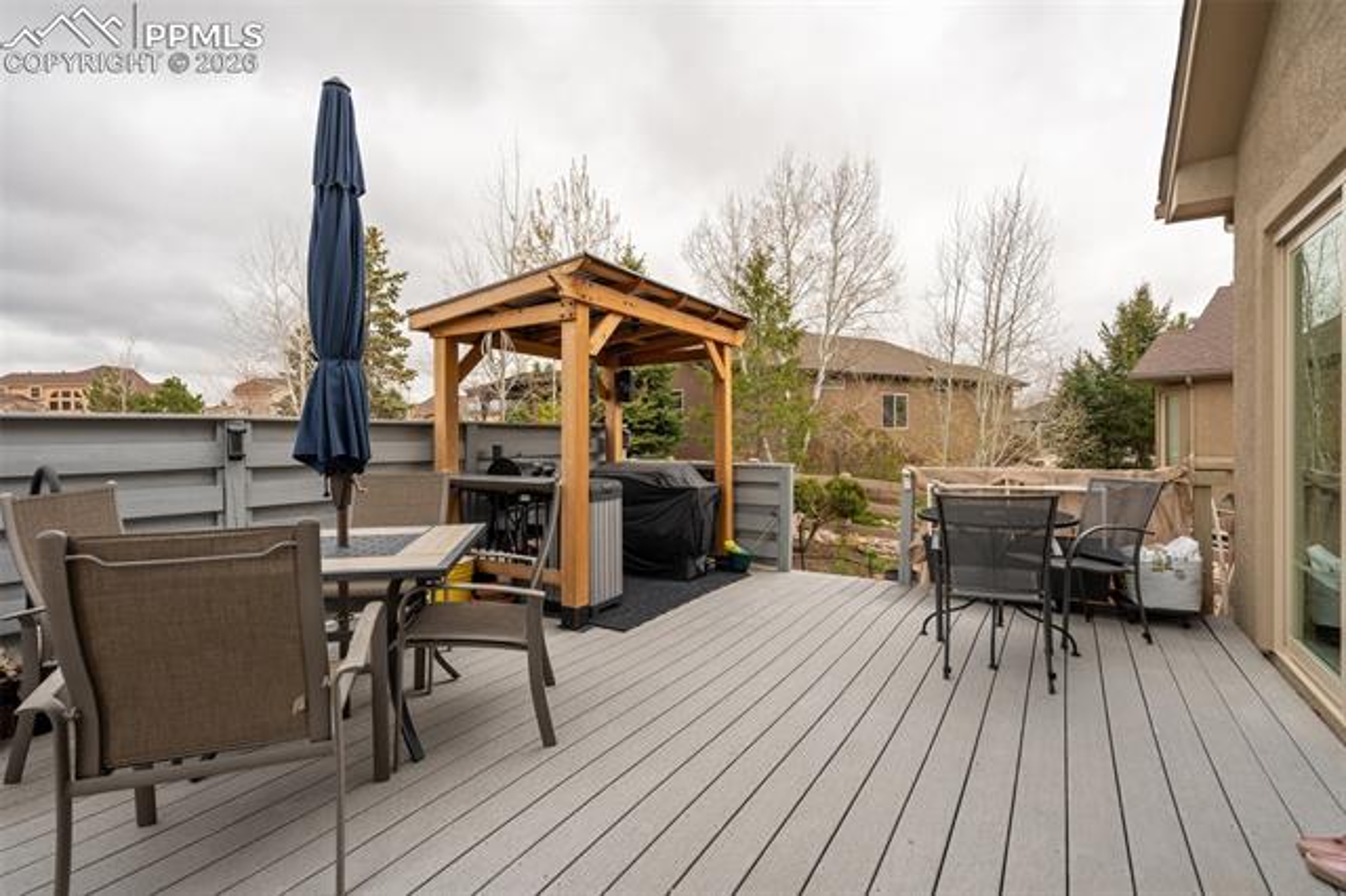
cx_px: 673
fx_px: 598
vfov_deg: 73.7
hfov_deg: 96.8
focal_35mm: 16
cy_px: 448
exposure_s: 1/25
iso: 100
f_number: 6.3
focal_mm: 16
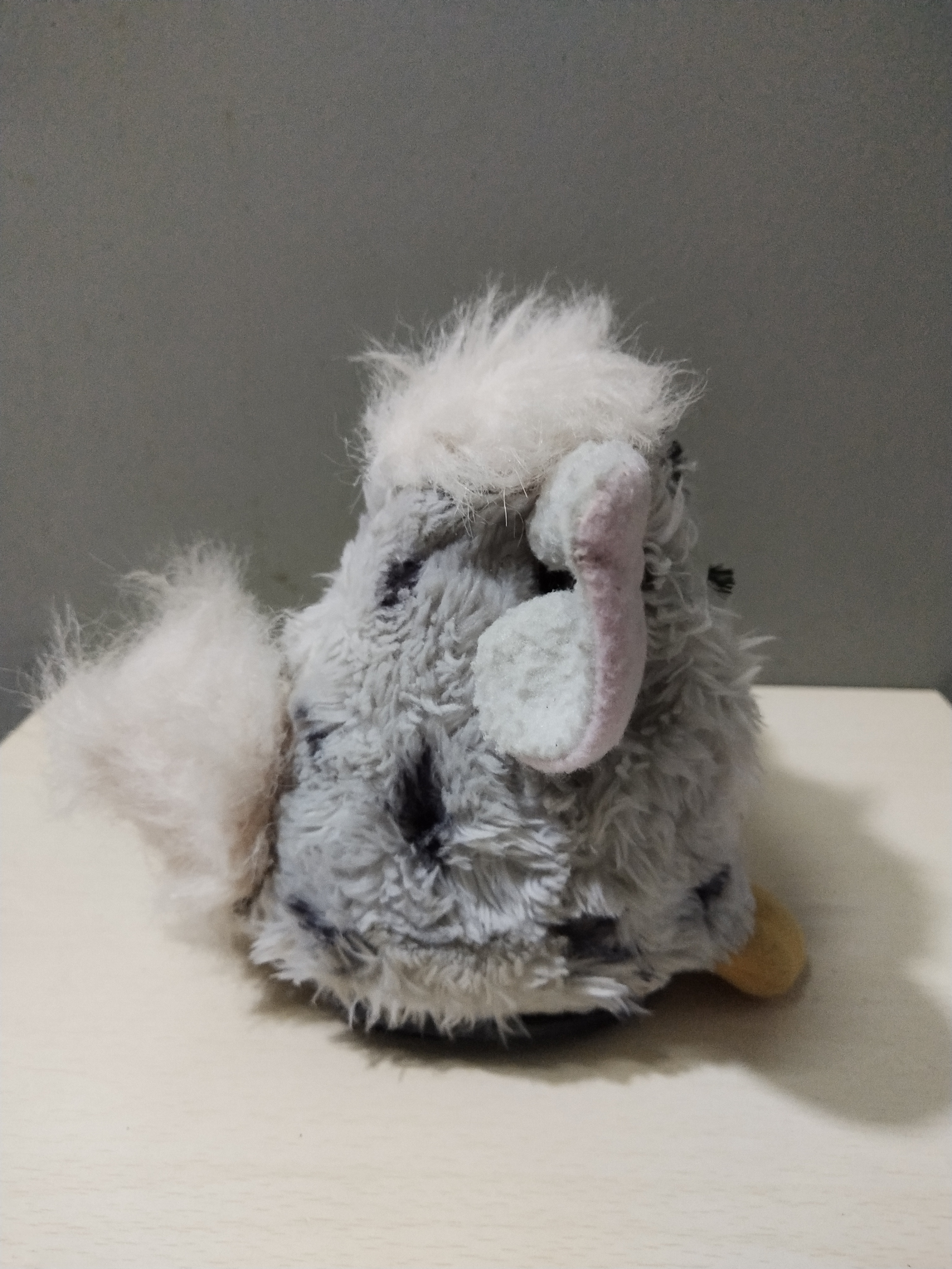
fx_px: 1100
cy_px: 634
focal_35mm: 30
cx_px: 476
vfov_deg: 60.0
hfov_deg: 46.8
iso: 583
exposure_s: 1/33.3
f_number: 1.8
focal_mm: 3.95
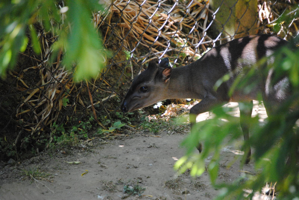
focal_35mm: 300
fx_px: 2495
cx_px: 150
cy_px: 100
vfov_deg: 4.6
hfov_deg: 6.9
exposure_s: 1/500
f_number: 5.6
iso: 1250
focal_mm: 200
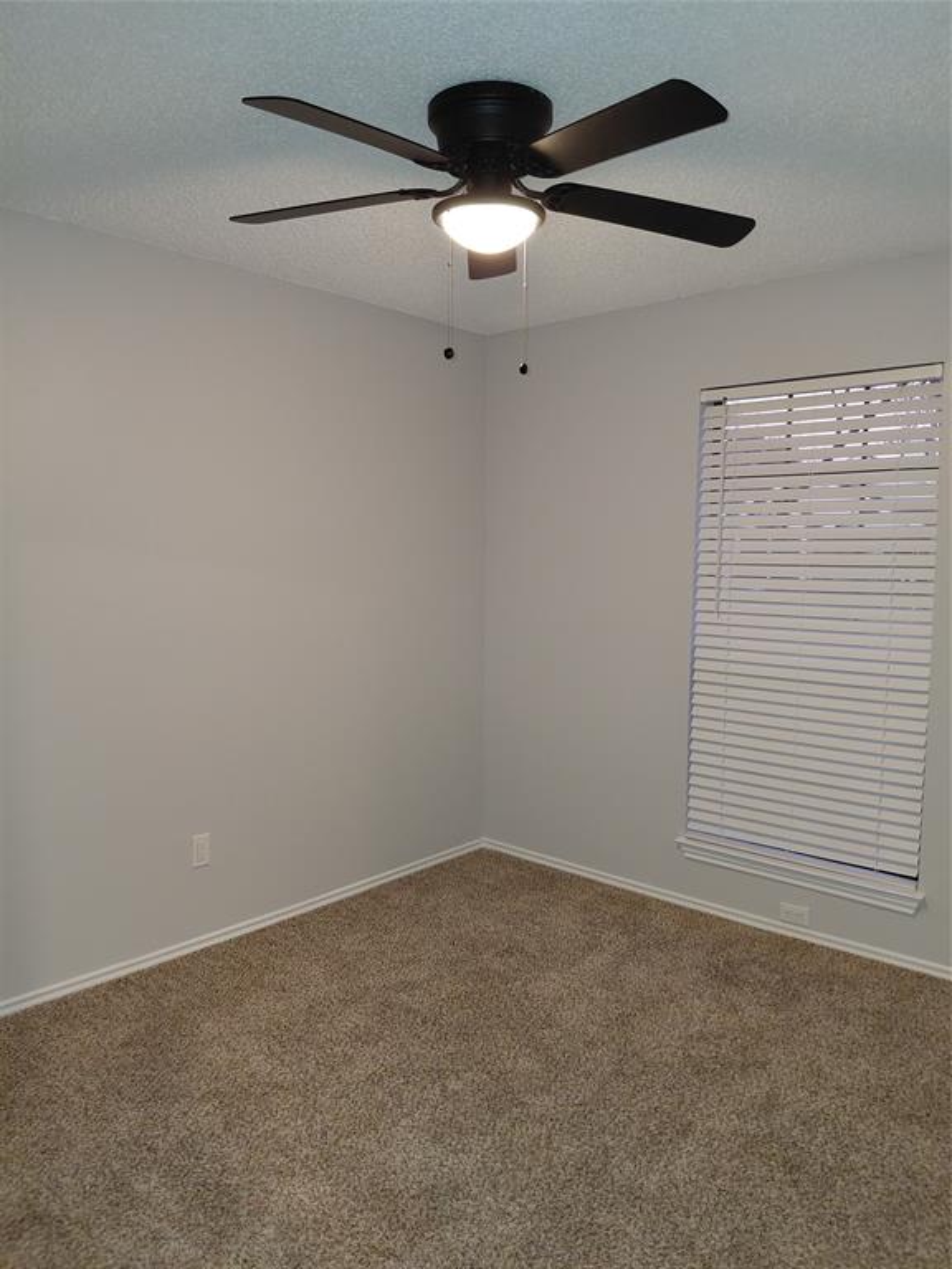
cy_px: 634
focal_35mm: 25
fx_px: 917
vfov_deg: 69.4
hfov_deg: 54.9
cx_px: 476
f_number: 1.8
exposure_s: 1/40
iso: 400
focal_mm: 4.69
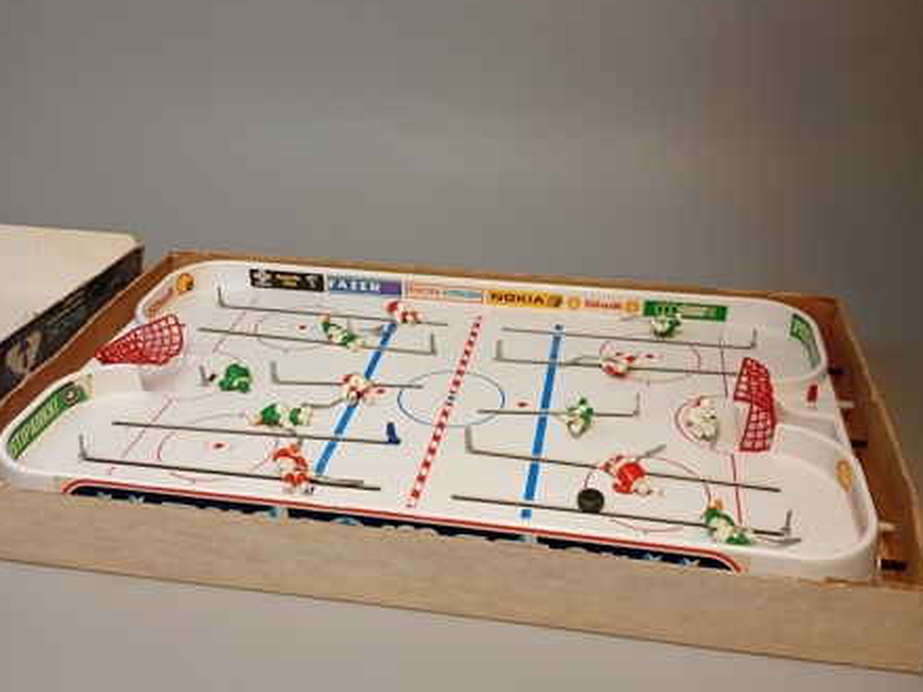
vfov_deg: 38.6
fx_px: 986
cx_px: 469
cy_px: 349
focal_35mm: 37
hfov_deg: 50.1
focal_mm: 3.98
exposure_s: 1/33.3
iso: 240
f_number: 1.8
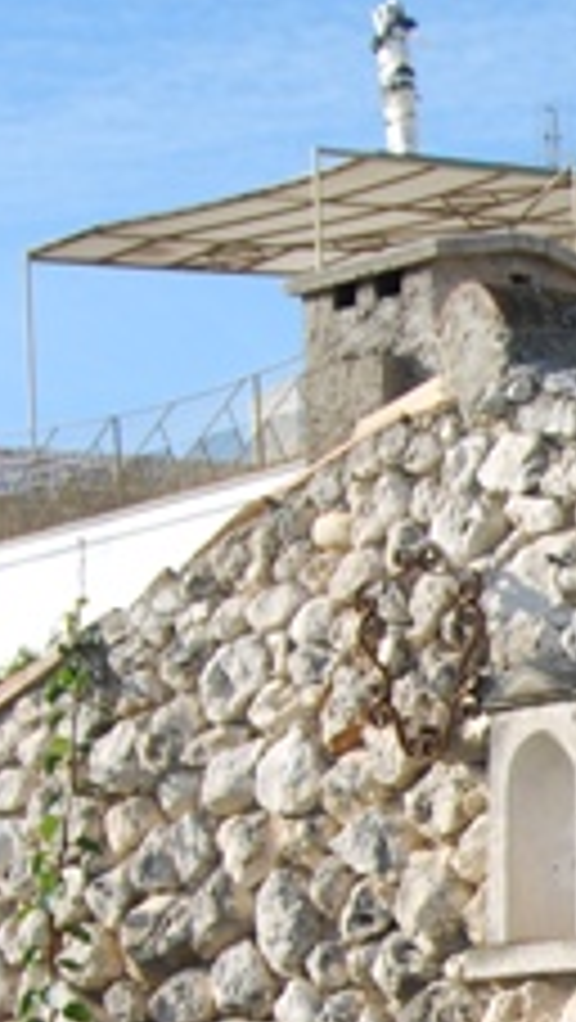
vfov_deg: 15.7
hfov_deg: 8.5
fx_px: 3605
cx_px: 1251
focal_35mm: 133
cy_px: 1130
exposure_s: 1/250
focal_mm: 24
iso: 100
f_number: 8
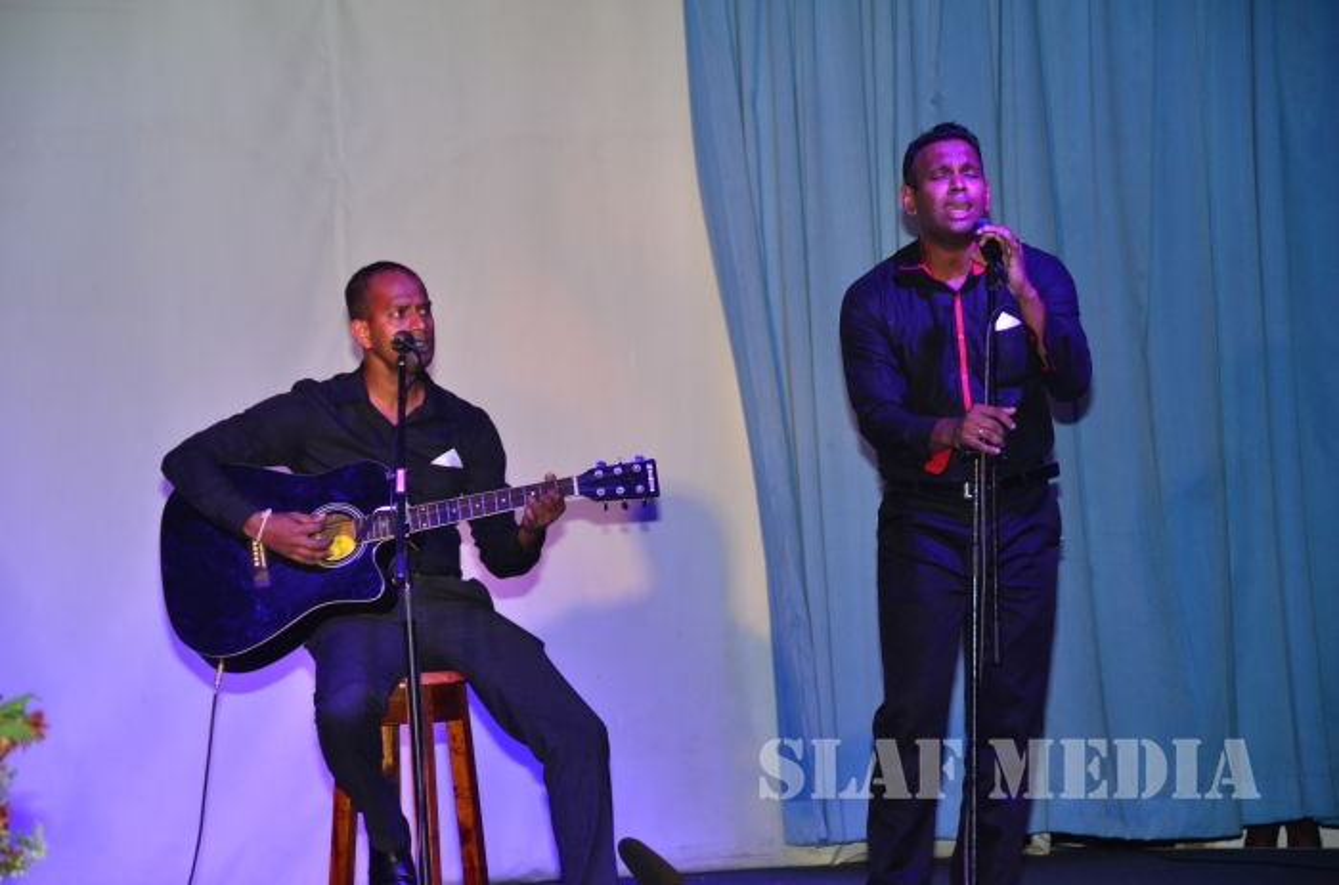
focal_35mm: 142
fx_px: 5287
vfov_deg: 9.6
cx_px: 670
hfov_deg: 14.4
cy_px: 442
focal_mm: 95
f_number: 5.6
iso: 640
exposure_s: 1/160
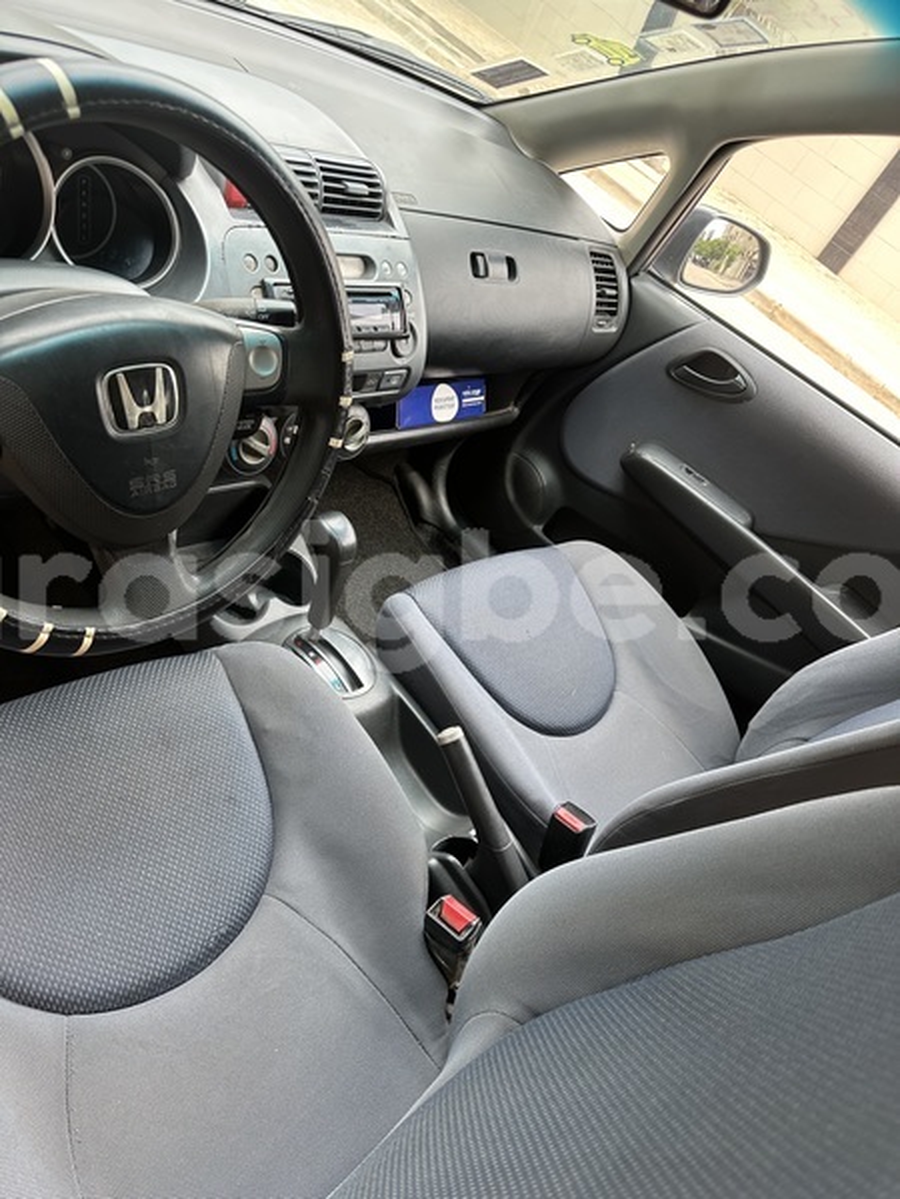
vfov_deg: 71.6
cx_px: 450
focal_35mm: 24
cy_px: 600
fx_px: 832
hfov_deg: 56.8
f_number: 1.78
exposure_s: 1/188
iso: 80
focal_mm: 6.86
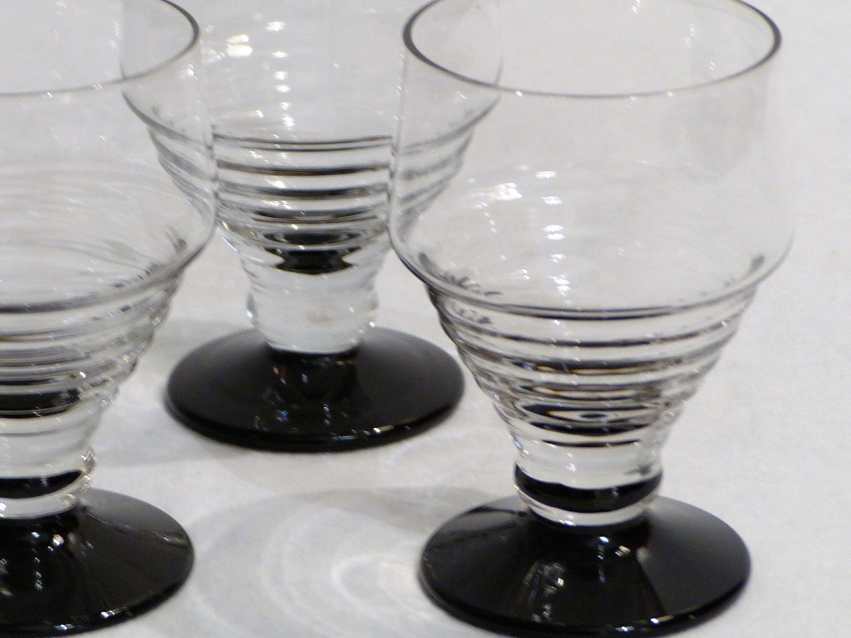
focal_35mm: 202
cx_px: 329
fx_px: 4965
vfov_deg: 7.4
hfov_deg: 9.8
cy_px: 251
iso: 125
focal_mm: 20.1
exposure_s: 1/8
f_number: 2.8
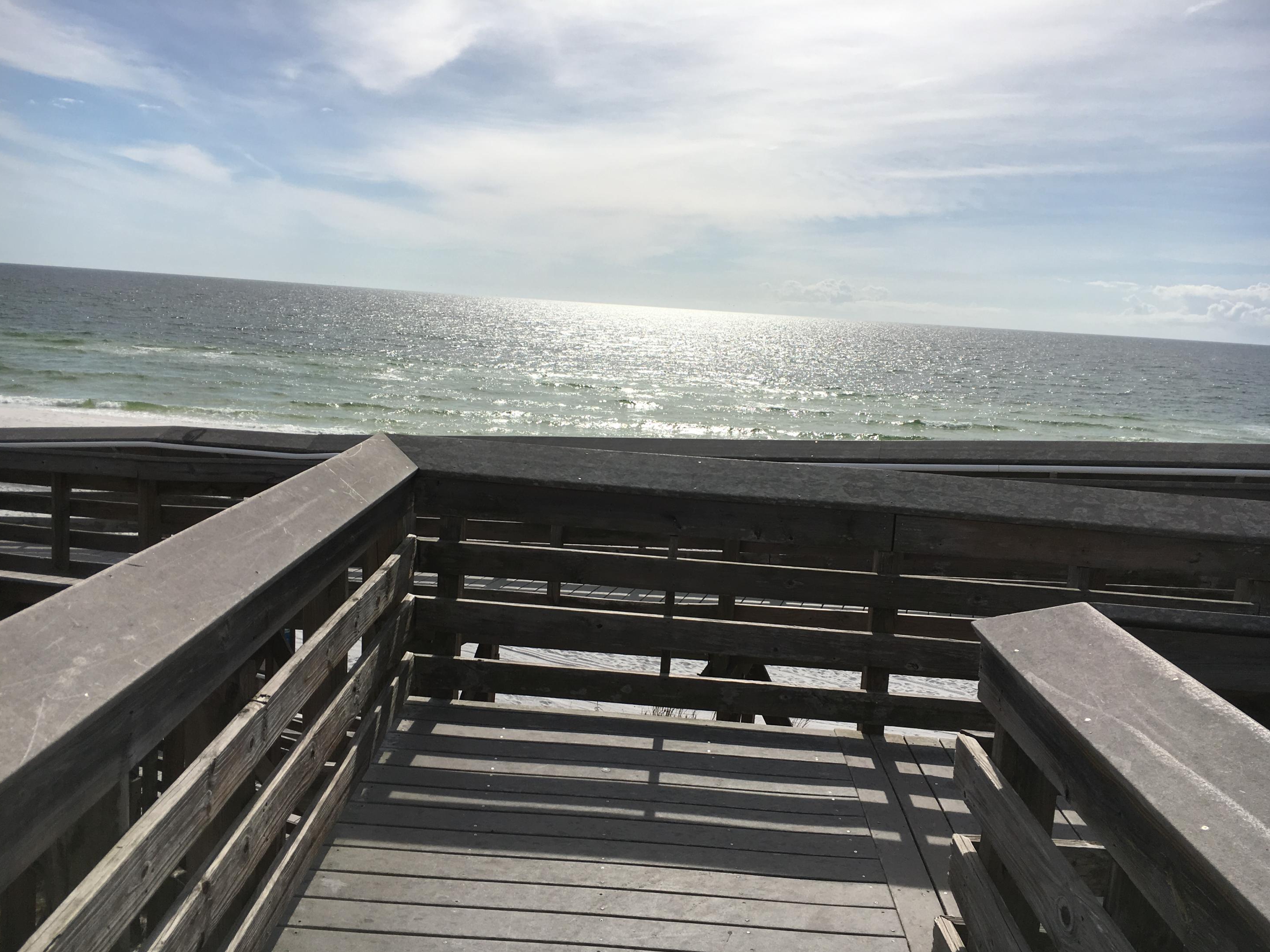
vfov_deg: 46.8
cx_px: 645
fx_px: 1101
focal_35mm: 30
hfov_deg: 60.0
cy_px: 485
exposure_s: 1/4274
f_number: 2.2
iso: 25
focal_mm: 4.15
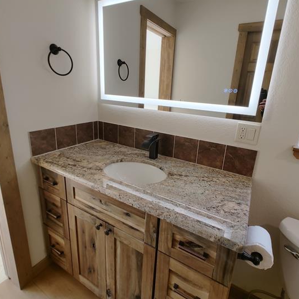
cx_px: 153
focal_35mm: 19
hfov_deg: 77.7
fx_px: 186
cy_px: 138
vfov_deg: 77.6
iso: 50
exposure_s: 1/40
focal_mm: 1.78
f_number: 1.9
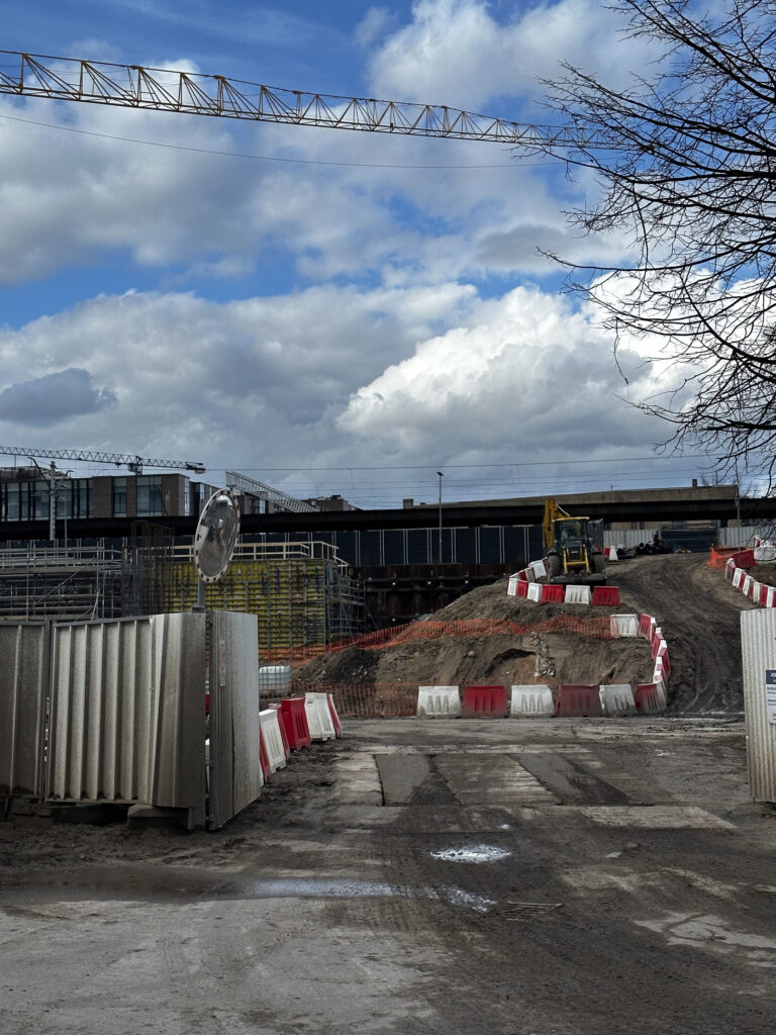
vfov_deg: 39.7
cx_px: 388
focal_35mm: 48
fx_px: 1435
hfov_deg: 30.3
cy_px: 518
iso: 64
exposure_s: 1/2890
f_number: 1.78
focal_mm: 6.86
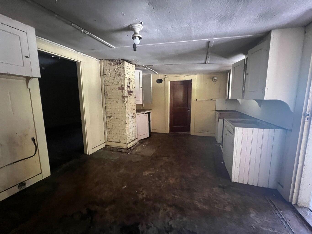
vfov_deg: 89.9
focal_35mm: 13
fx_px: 117
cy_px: 117
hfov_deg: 106.2
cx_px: 156
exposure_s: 1/41
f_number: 1.8
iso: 1000
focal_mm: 1.57
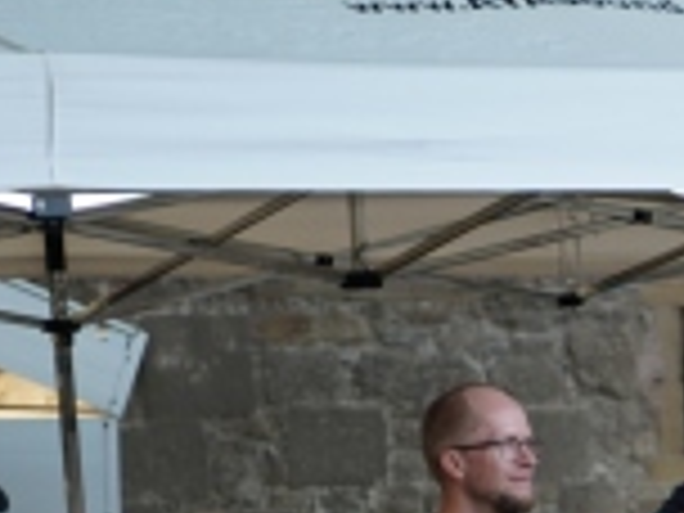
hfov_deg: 8.8
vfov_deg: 6.6
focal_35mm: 222
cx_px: 846
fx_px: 4387
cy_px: 765
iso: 320
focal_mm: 50
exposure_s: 1/200
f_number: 2.8
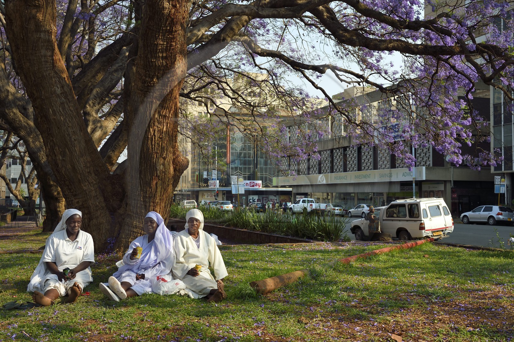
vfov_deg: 33.3
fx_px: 571
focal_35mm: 40
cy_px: 171
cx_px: 257
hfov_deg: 48.5
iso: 200
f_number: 9
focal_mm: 40
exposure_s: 1/250
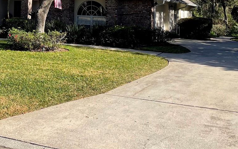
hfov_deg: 33.2
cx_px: 23
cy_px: -39
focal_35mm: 58
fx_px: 376
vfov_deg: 20.6
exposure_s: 1/1689
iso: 32
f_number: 1.6
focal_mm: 4.2
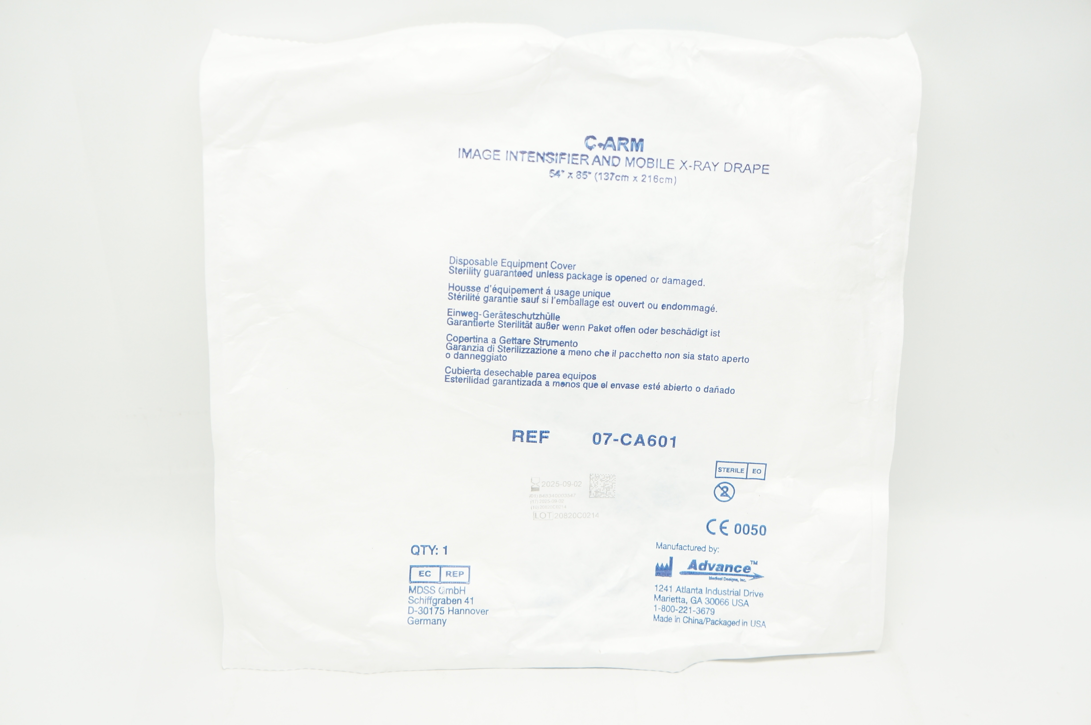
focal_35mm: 51
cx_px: 546
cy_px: 362
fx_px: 1544
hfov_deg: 38.9
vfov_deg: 26.4
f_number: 5
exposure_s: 1/80
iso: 400
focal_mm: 34
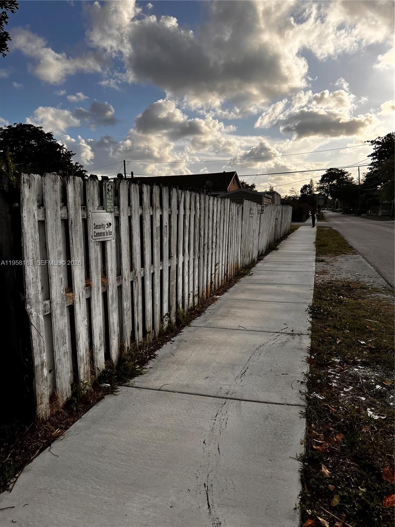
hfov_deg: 53.1
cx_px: 198
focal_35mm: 26
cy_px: 264
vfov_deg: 67.3
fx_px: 396
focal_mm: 5.7
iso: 50
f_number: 1.5
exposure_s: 1/4444
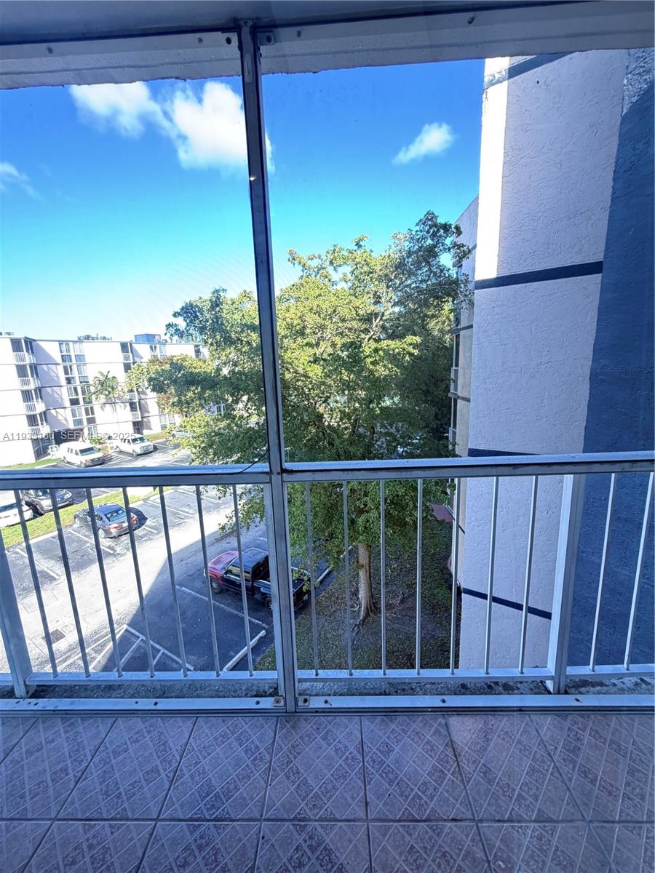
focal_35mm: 14
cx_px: 328
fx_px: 353
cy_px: 436
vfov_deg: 102.1
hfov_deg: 85.7
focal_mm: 2.22
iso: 320
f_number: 2.2
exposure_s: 1/64
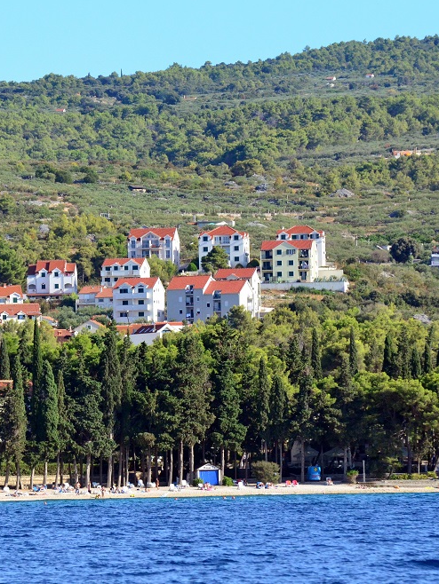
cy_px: 291
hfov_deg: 4.9
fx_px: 5171
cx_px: 124
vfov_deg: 6.5
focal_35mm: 306
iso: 2000
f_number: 5.6
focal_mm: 140
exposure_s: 1/6400
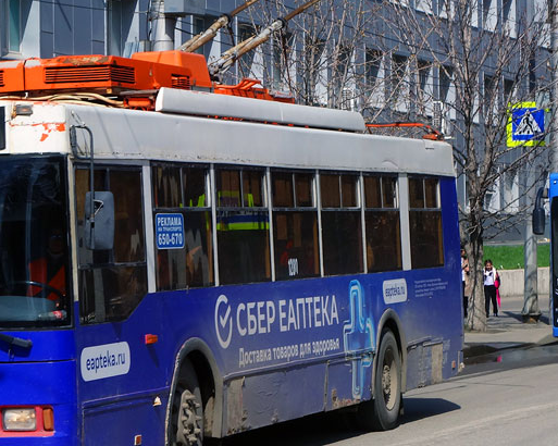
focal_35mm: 156
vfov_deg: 9.9
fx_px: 2575
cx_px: 173
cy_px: 133
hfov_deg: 12.3
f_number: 8
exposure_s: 1/500
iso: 125
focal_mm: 26.26
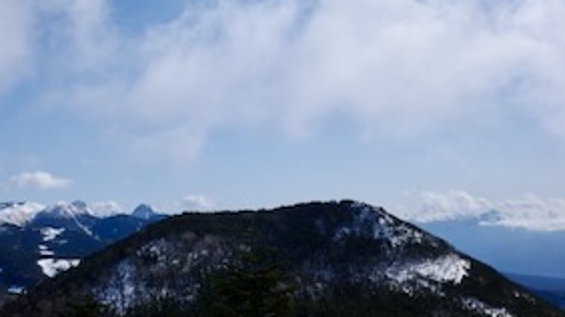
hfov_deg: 40.3
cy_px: 167
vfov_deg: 23.9
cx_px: 150
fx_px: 748
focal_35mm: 50
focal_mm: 18.3
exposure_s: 1/2000
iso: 200
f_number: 5.6
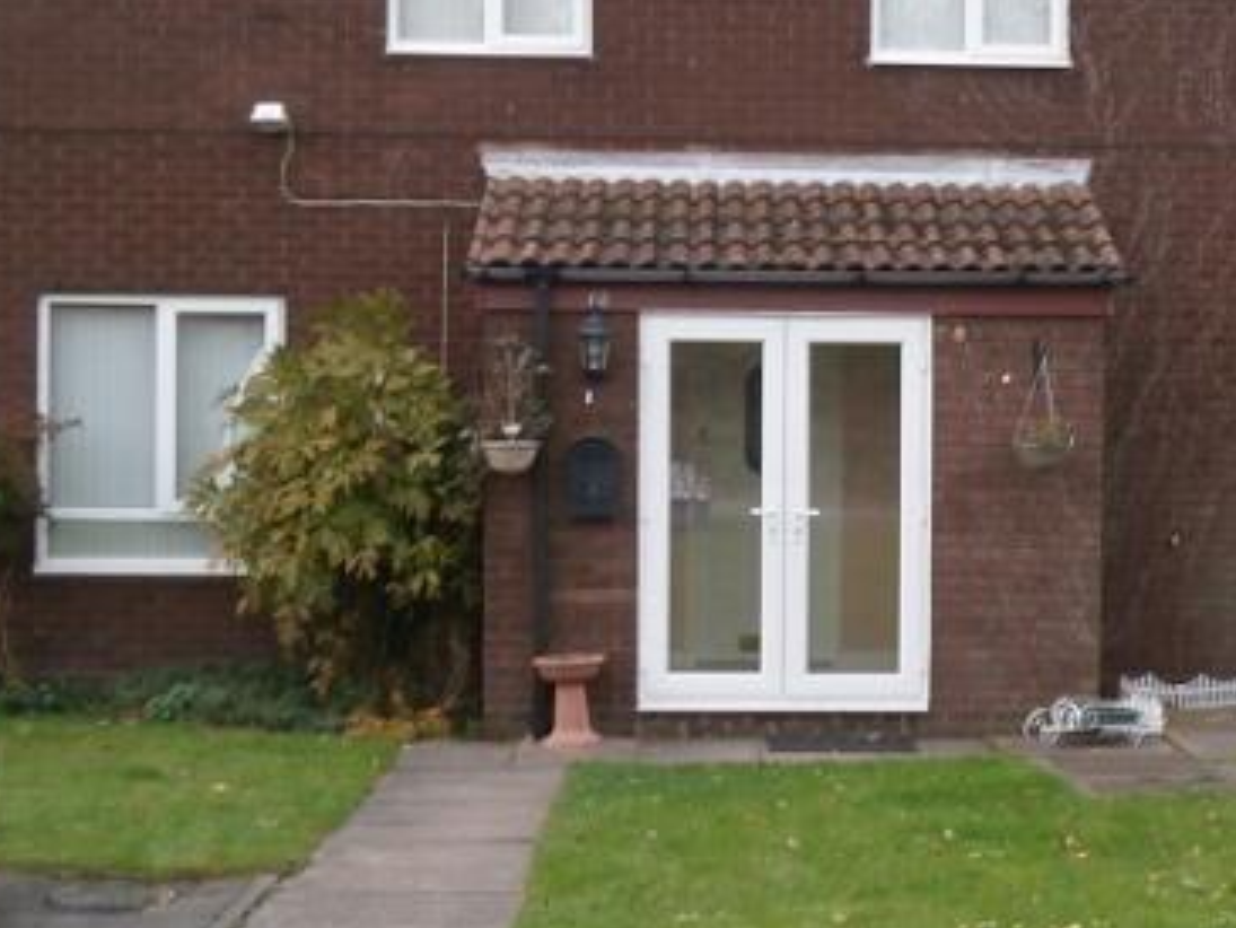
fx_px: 2679
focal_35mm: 75
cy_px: 323
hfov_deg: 25.9
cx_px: 777
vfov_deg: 19.6
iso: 80
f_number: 3.4
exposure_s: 1/60
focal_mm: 8.3
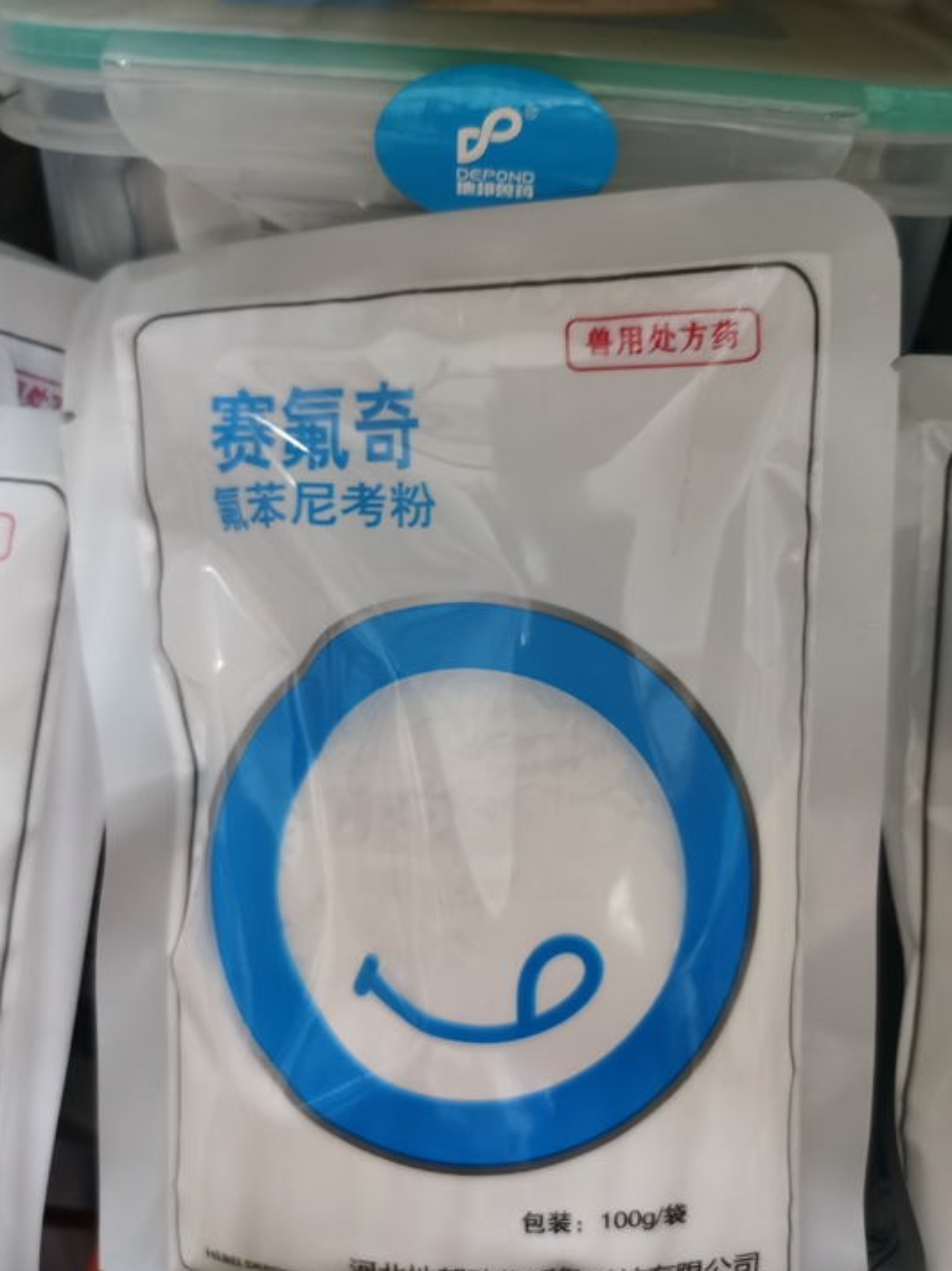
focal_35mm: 28
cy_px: 643
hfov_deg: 49.7
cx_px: 471
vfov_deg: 63.5
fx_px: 1027
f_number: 1.6
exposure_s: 1/25
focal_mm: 5.56
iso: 640
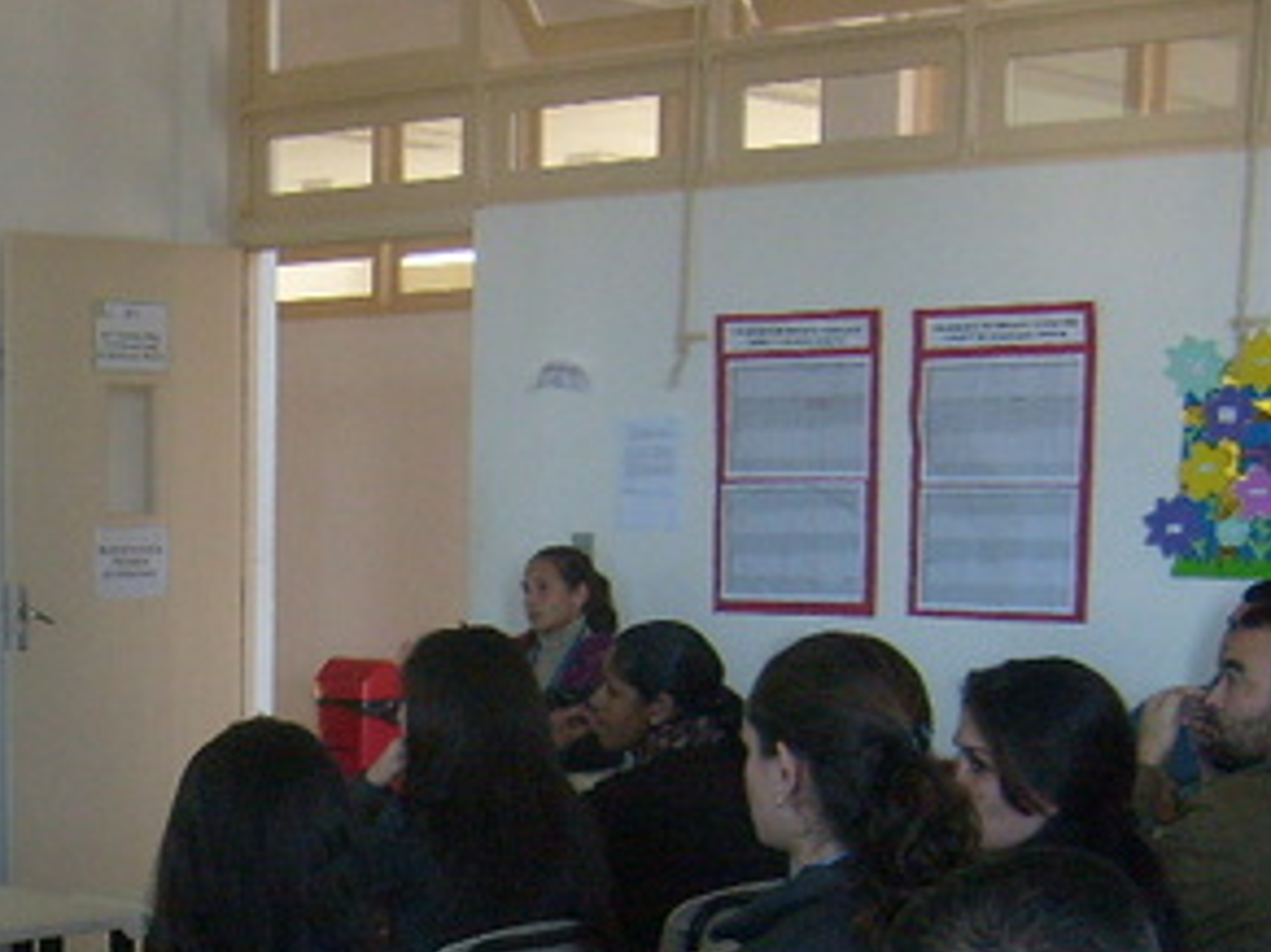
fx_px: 2826
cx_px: 31
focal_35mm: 77
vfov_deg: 18.5
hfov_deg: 24.3
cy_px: 1022
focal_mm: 5.8
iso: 100
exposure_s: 1/30
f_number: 2.8
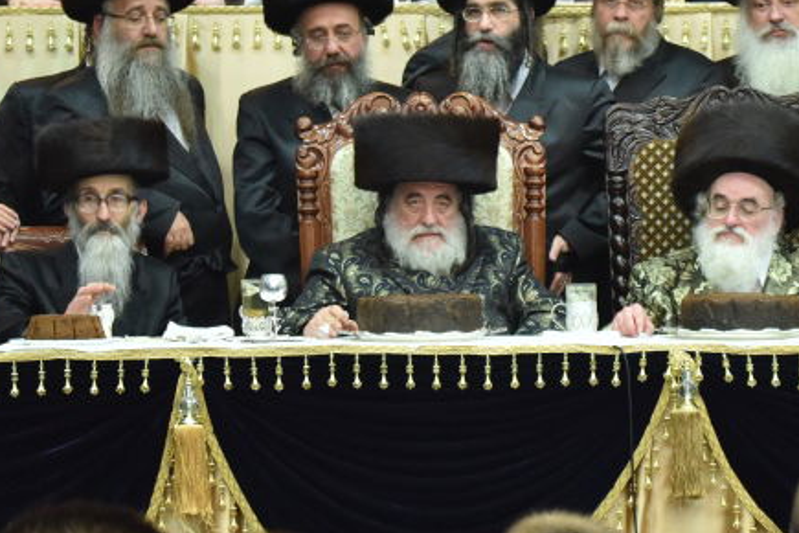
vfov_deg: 3.9
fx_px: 7834
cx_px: 623
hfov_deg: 5.8
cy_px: 194
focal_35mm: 353
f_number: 5
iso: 2000
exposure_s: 1/200
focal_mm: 150
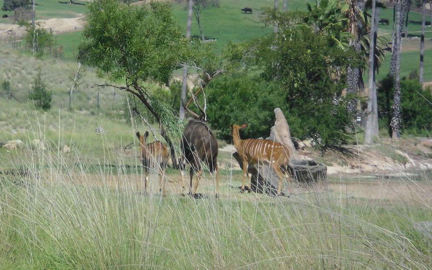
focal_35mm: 179
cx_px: 124
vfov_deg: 7.3
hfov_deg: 11.7
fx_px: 2108
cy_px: 166
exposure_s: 1/250
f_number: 5.9
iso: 64
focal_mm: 19.6
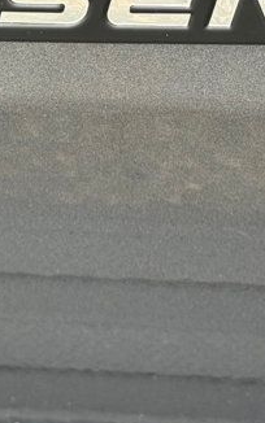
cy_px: 27
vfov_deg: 13.0
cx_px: 120
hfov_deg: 8.2
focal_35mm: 160
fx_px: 1847
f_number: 1.78
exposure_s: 1/351
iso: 80
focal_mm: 6.76
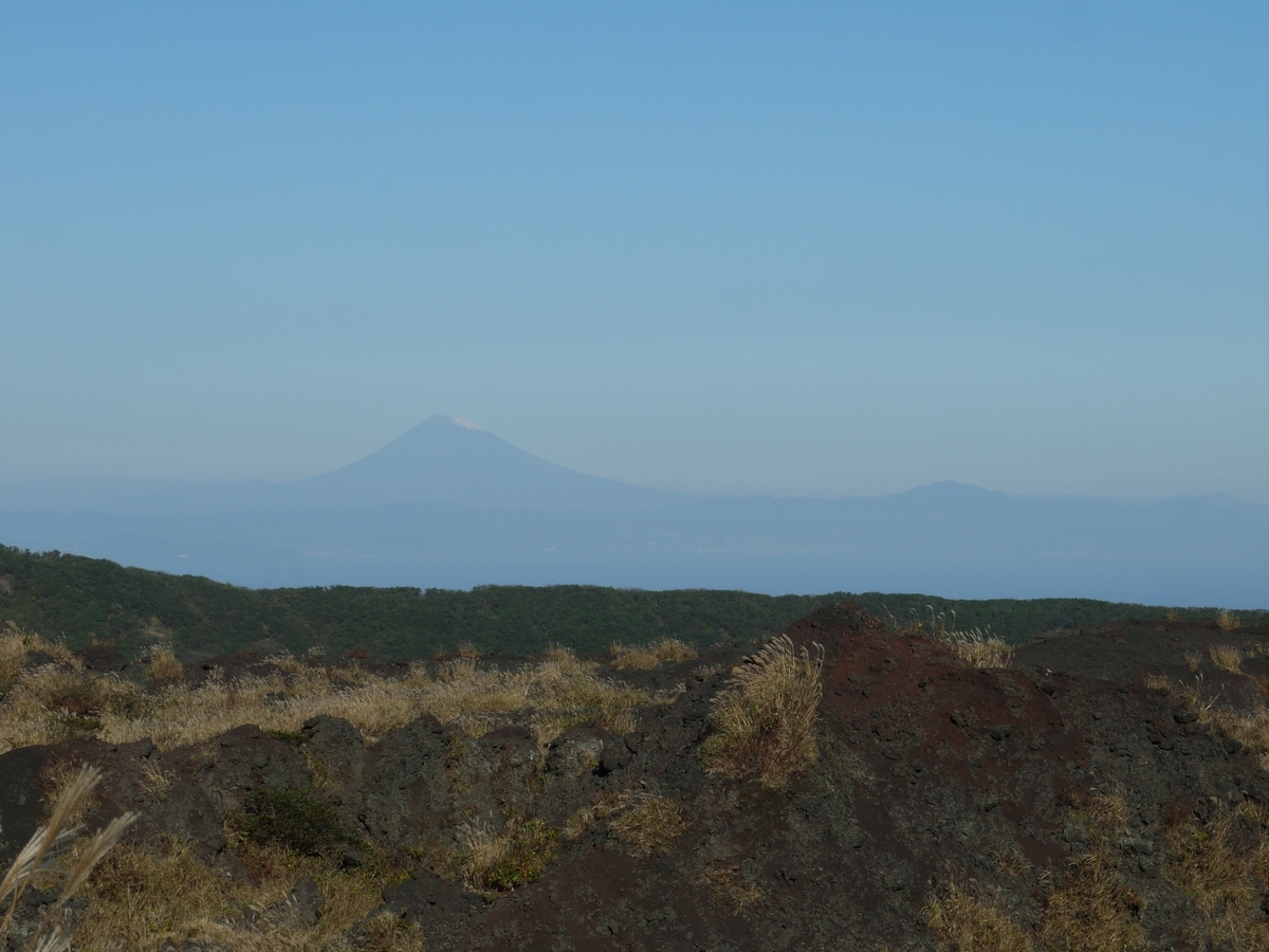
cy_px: 476
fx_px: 3079
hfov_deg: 23.3
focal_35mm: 84
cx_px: 634
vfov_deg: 17.6
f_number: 10
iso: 160
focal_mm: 42
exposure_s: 1/400
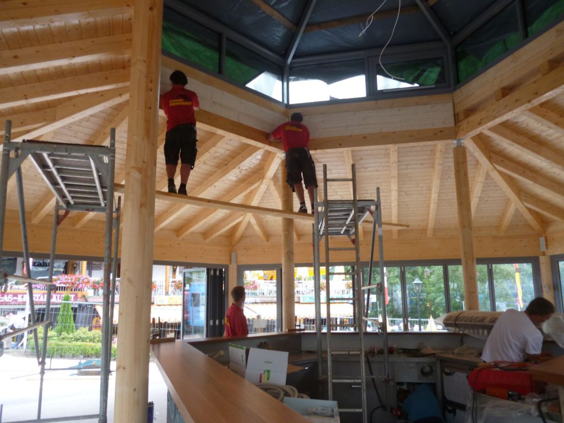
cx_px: 282
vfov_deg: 49.7
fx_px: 456
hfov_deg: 63.4
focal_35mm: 28
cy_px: 212
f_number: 3.1
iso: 160
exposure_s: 1/60
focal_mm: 5
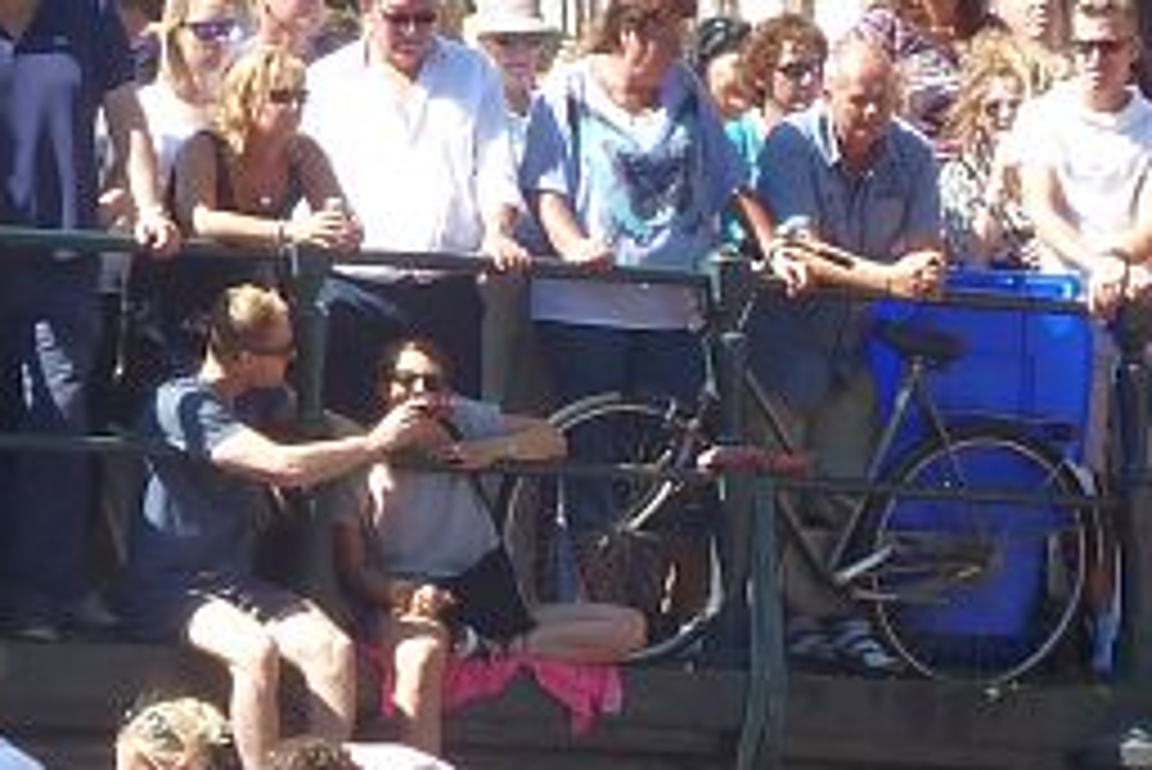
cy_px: 572
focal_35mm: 399
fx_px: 12775
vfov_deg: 3.4
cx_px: 1080
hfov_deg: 5.2
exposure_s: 1/160
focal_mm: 15.8
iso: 80
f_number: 4.3
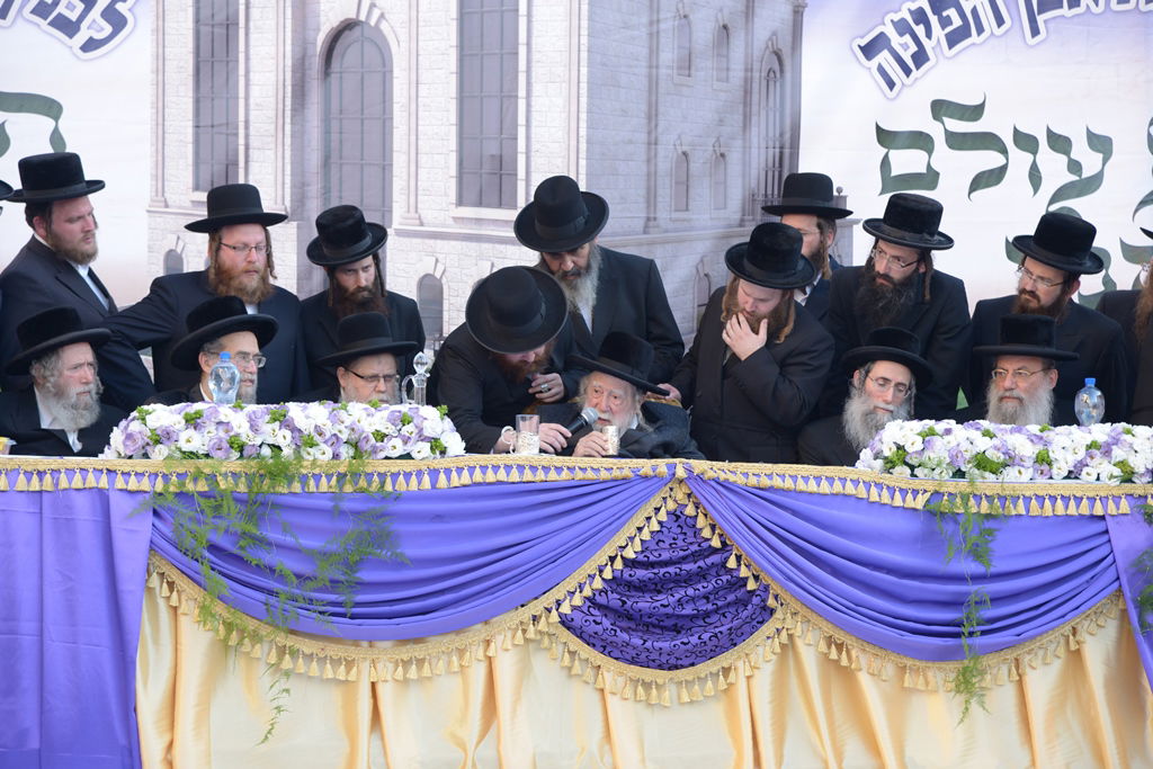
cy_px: 384
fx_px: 3523
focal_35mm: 110
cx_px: 576
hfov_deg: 18.6
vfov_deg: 12.5
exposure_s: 1/125
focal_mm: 110
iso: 320
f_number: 6.3
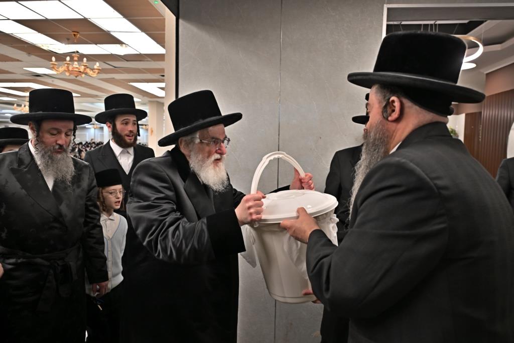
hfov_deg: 73.7
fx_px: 343
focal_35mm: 24
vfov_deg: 53.1
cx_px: 257
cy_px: 172
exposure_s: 1/160
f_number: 4
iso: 500
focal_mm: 24
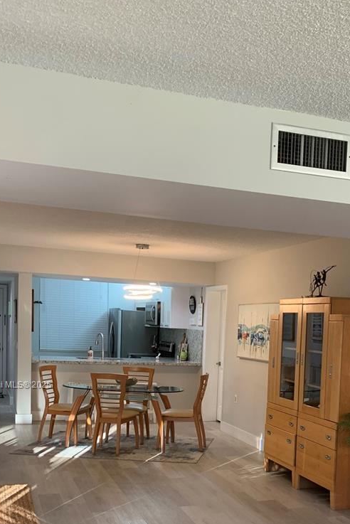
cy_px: 385
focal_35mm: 44
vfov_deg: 43.2
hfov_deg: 30.3
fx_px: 641
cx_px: 241
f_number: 1.8
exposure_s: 1/60
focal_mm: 4.25
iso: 80
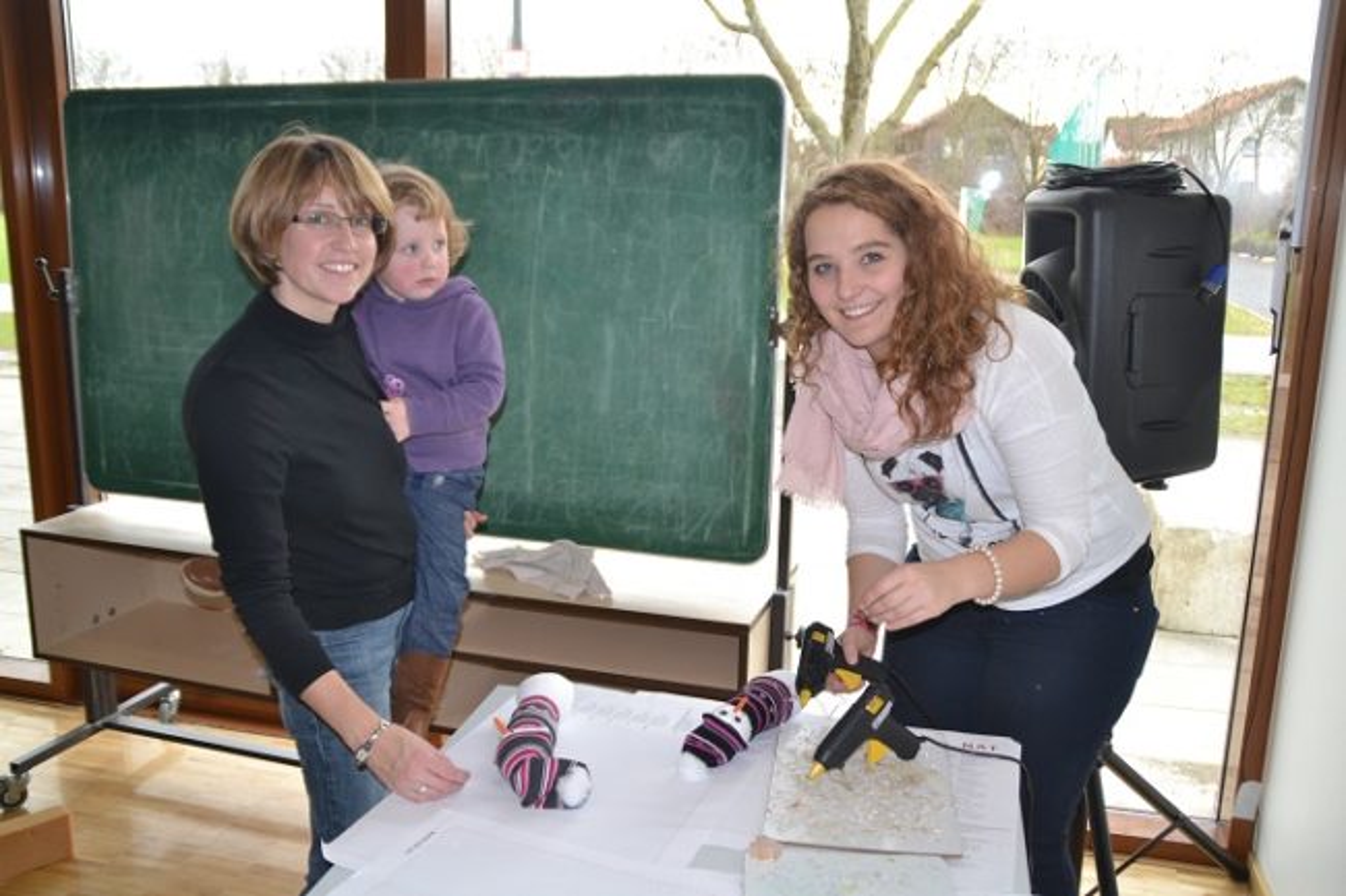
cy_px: 448
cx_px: 673
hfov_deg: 57.2
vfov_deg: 39.9
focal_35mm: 33
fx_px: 1233
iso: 400
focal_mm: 22
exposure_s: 1/125
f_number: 4
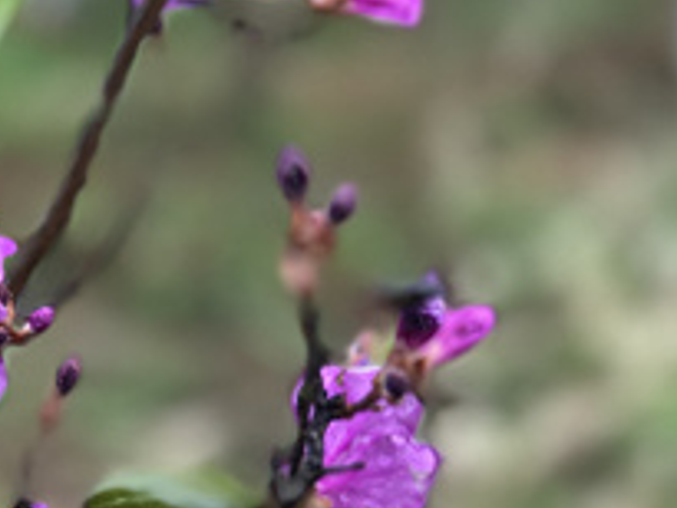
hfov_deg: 14.2
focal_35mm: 139
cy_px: 450
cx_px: 248
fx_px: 2720
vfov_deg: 10.6
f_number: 2.8
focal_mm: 6.6
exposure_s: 1/50
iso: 50
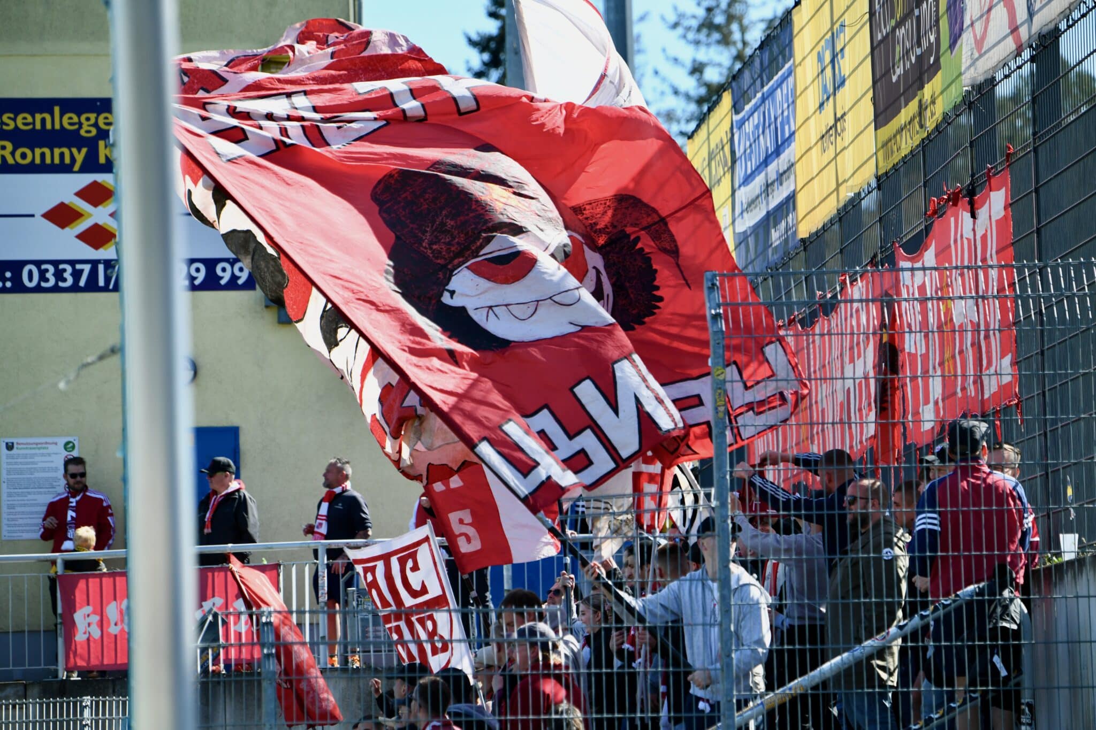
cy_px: 365
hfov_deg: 7.9
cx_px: 548
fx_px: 7914
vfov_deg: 5.3
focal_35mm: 260
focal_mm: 260
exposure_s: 1/1600
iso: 720
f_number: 5.6
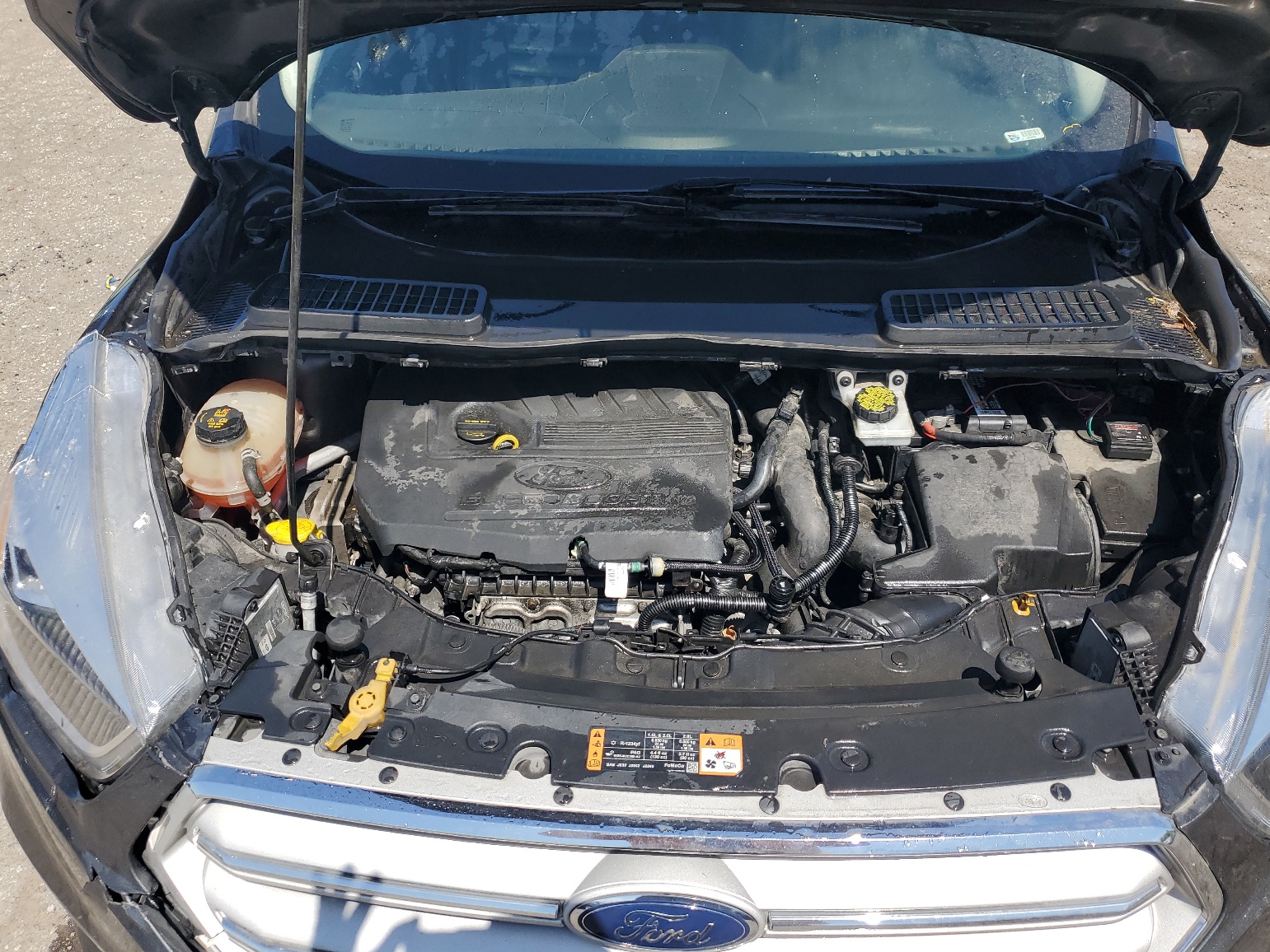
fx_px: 991
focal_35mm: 27
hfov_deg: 65.3
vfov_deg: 51.4
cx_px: 653
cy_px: 469
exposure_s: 1/2500
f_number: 1.5
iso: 50
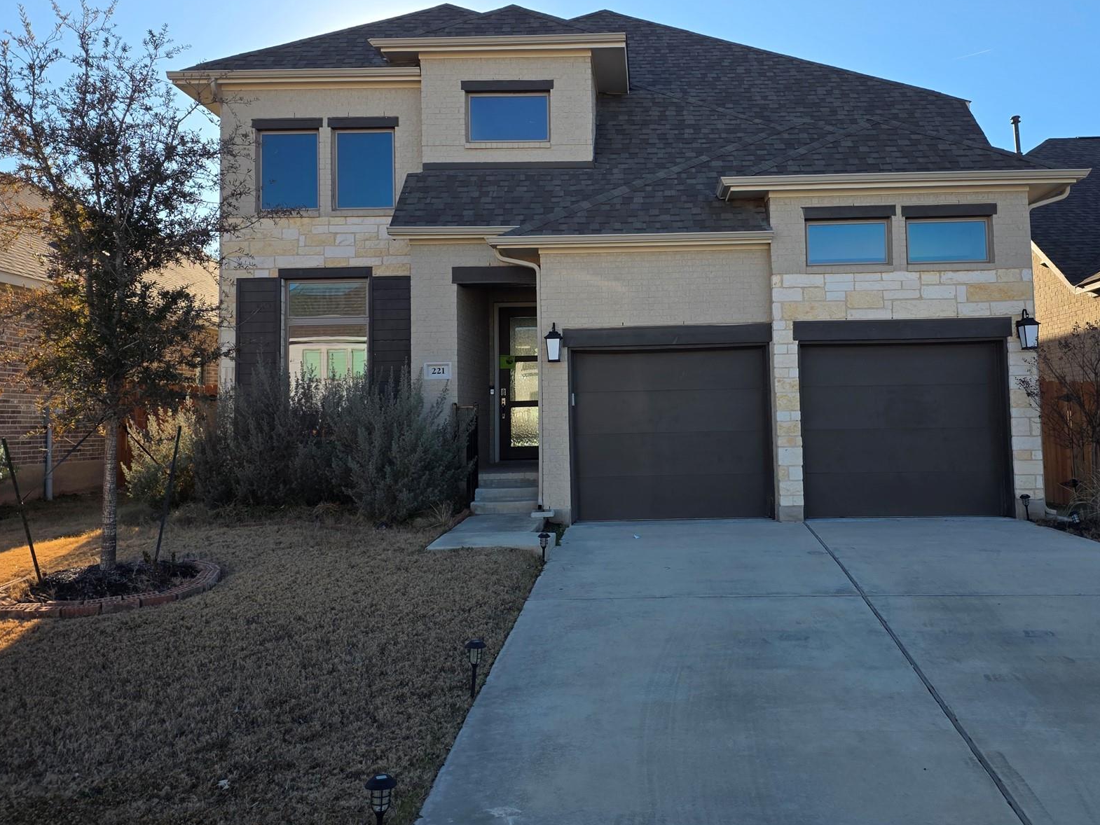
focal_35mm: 30
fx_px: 953
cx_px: 654
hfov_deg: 59.5
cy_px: 348
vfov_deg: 46.6
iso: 80
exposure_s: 1/3273
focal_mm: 6.25
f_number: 1.7
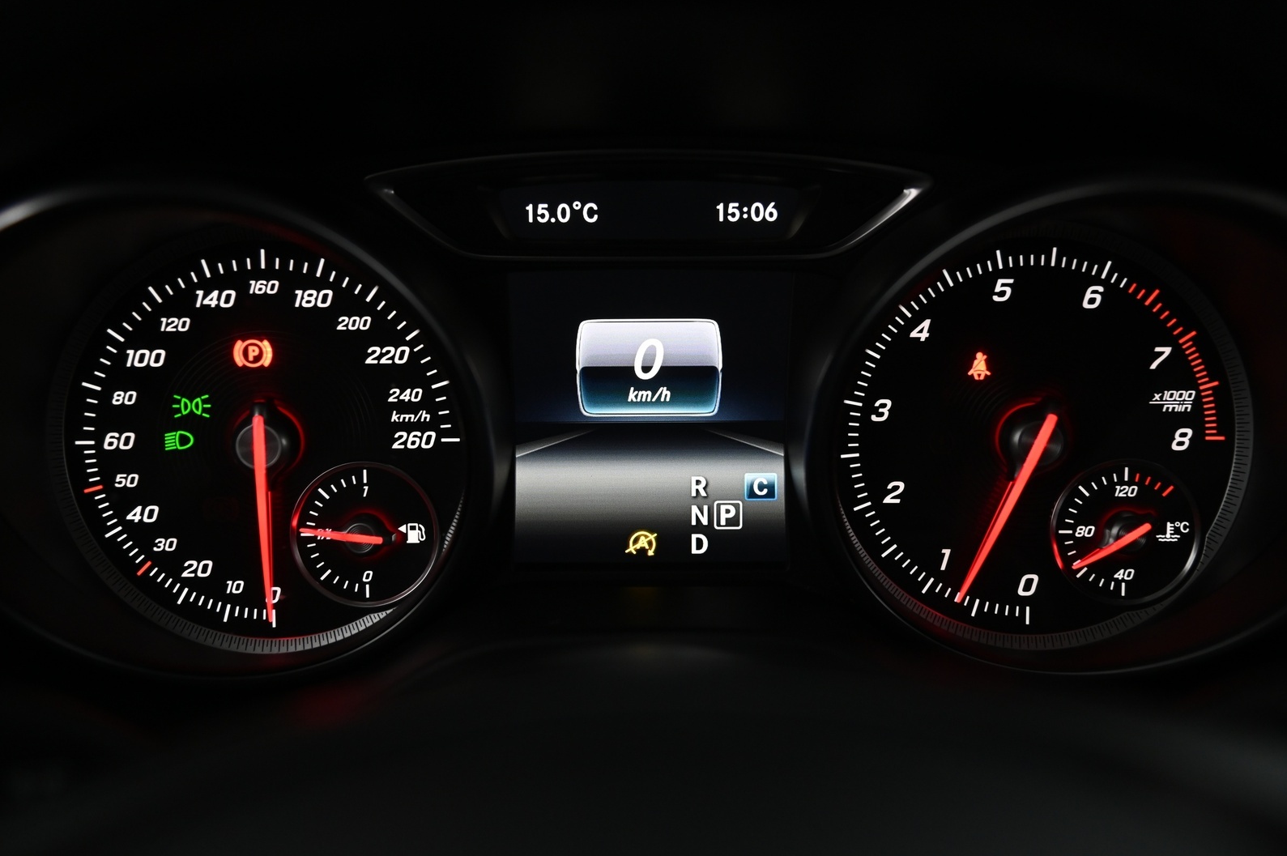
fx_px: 1679
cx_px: 645
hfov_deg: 41.9
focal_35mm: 47
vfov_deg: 28.6
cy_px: 432
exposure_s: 1/50
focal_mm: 46
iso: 2000
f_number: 4
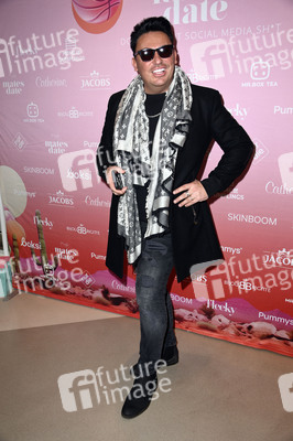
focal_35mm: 34
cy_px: 220
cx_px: 146
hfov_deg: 38.8
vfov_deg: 55.8
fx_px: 416
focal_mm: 34
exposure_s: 1/200
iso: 800
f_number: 5.6
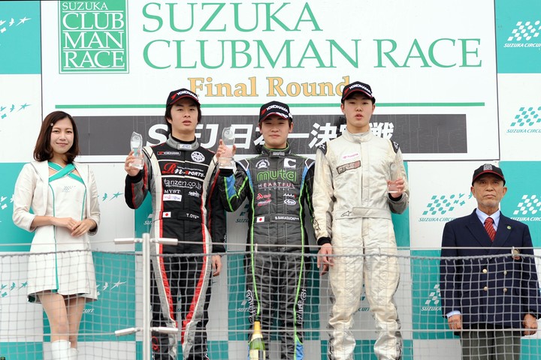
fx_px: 2705
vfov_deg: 7.6
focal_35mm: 180
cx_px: 270
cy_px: 180
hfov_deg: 11.4
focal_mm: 180
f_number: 5.6
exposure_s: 1/250
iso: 400
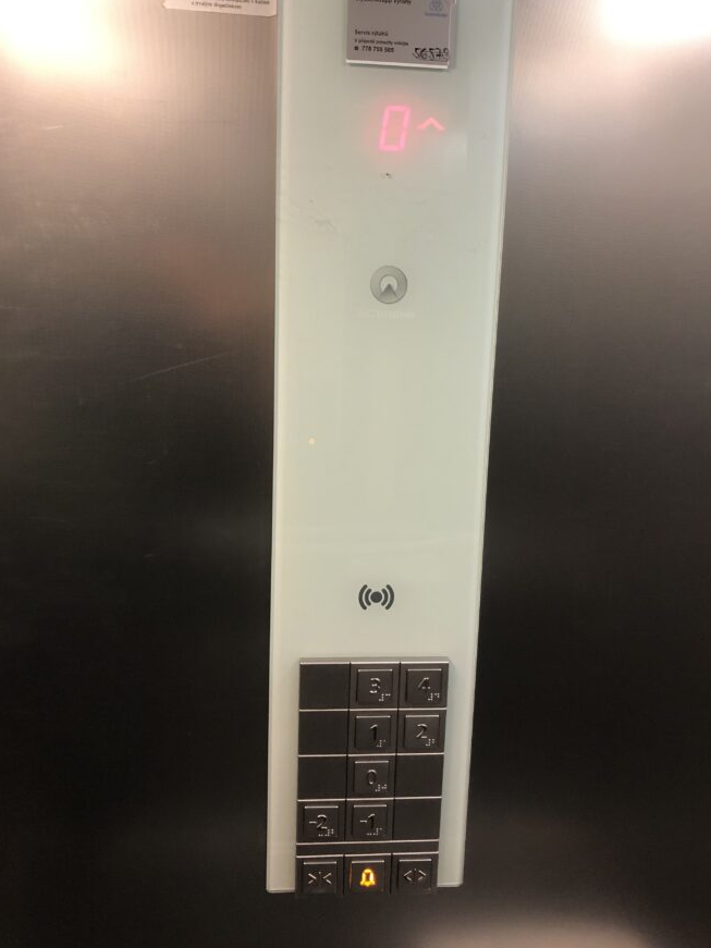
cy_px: 445
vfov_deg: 59.9
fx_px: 822
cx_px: 367
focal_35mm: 30
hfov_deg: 46.8
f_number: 1.8
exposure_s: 1/17
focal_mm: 3.99
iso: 80
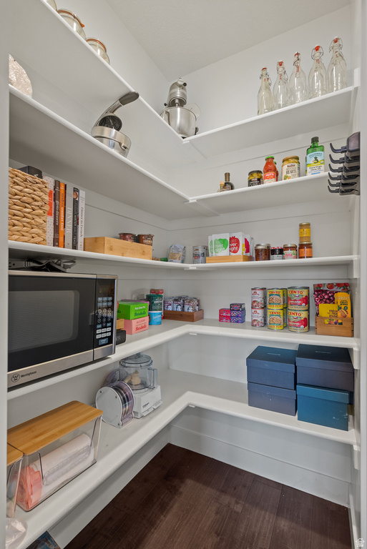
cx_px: 184
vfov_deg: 94.9
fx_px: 252
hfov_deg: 72.1
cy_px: 274
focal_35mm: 16
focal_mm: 16.5
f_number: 8
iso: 500
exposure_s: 1/2
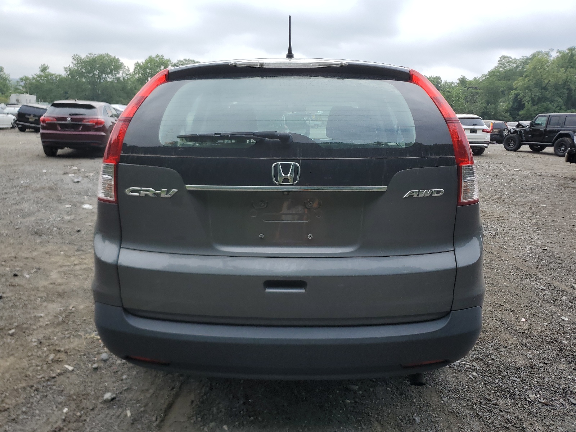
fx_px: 433
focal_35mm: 26
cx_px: 288
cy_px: 216
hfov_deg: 67.3
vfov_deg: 53.1
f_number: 1.5
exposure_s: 1/1429
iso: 50
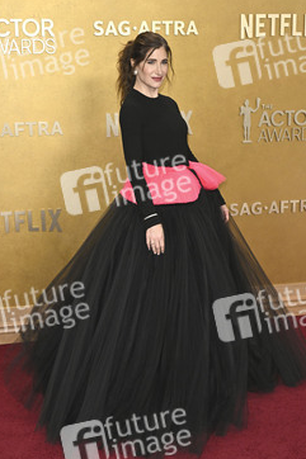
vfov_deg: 37.5
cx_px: 163
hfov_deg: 25.5
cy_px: 249
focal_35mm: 53
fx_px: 676
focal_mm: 48
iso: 2500
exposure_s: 1/320
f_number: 5.6
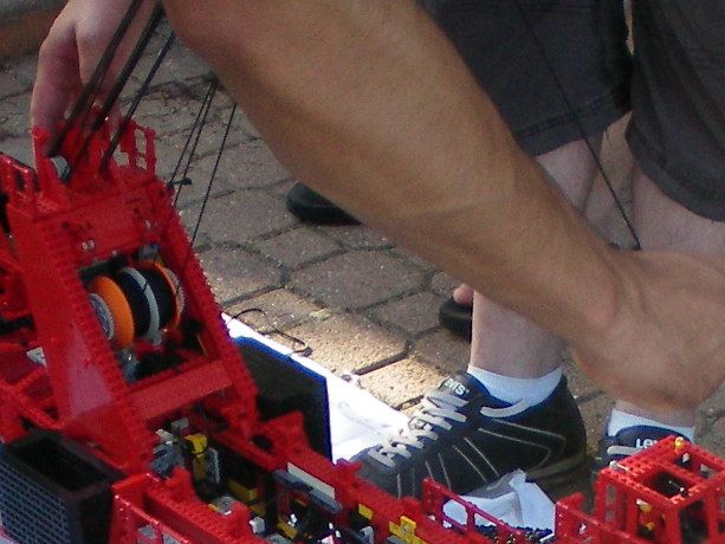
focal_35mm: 127
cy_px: 719
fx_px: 2660
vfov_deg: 11.4
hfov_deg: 15.5
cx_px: 435
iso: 64
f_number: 3.1
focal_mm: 6.3
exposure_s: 1/80
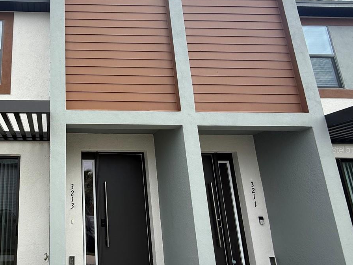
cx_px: 54
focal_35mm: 25
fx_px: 255
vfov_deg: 54.7
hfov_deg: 61.5
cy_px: 149
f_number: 2.2
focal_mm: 2.22
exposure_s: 1/631
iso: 50
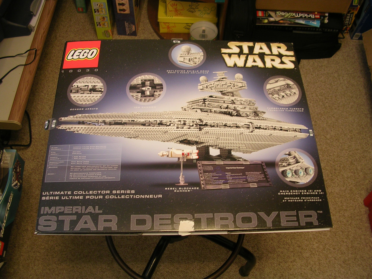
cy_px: 140
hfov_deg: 49.0
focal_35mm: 38
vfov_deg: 37.7
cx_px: 186
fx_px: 408
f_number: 2.8
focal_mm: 5.8
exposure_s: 1/13.3
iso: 50
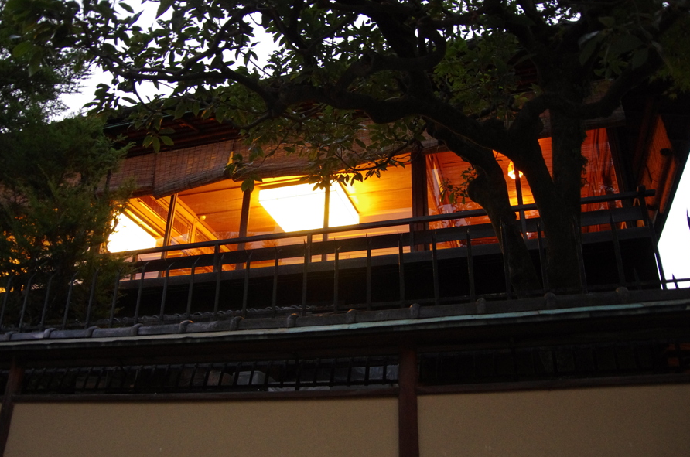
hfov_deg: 60.3
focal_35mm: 31
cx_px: 327
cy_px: 227
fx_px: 593
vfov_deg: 42.2
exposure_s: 1/40
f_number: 3.5
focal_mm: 18
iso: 3200
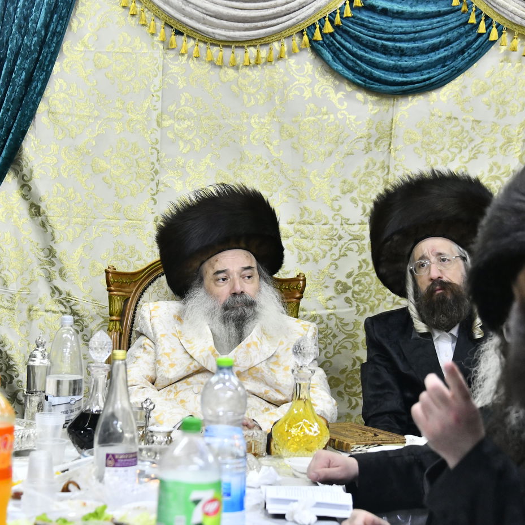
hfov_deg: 16.6
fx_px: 1802
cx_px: 219
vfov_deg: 16.6
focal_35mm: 105
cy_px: 262
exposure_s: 1/250
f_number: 5.6
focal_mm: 82
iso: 3200
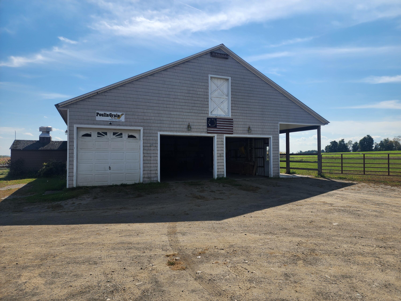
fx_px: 266
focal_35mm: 23
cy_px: 150
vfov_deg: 58.9
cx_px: 200
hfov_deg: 73.9
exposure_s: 1/1636
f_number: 1.8
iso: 12
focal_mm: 6.4
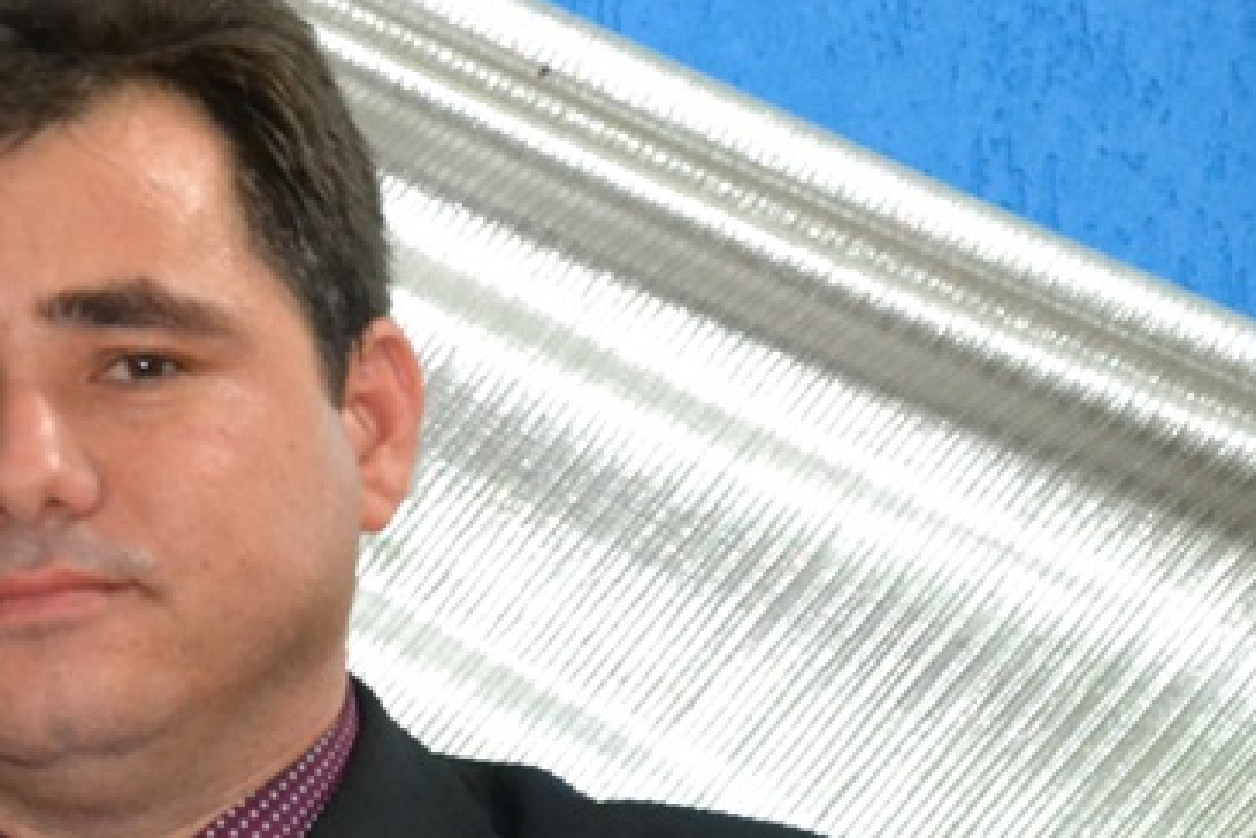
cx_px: -38
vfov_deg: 4.5
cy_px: 750
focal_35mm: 303
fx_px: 10575
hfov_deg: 6.8
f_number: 5.6
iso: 3200
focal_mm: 92
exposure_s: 1/60
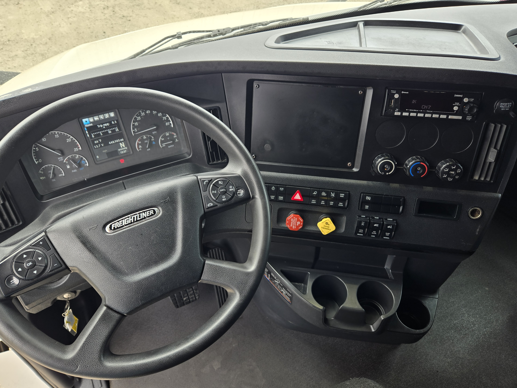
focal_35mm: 24
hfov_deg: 71.6
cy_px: 200
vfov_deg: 56.8
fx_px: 358
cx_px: 256
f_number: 1.8
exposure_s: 1/180
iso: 32
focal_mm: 5.4
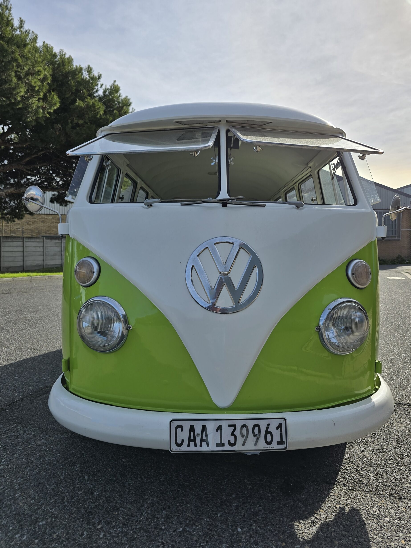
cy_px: 274
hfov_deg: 56.8
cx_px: 214
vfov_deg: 71.6
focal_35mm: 24
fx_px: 380
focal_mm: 6.3
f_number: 1.7
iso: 12
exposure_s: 1/1372
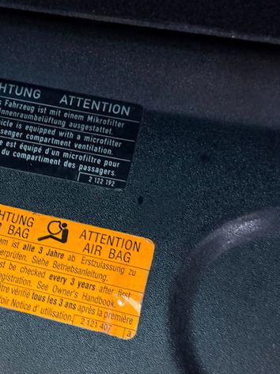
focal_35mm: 65
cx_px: 37
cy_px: 188
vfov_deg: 29.8
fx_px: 702
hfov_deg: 22.1
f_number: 1.78
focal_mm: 6.76
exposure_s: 1/20
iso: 640
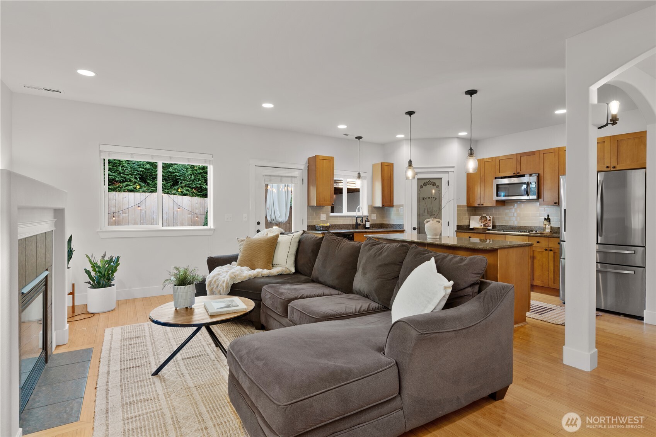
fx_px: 328
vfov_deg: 67.4
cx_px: 328
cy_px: 218
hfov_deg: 90.0
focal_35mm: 18
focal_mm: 18
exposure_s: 1/1.67
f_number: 9
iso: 320
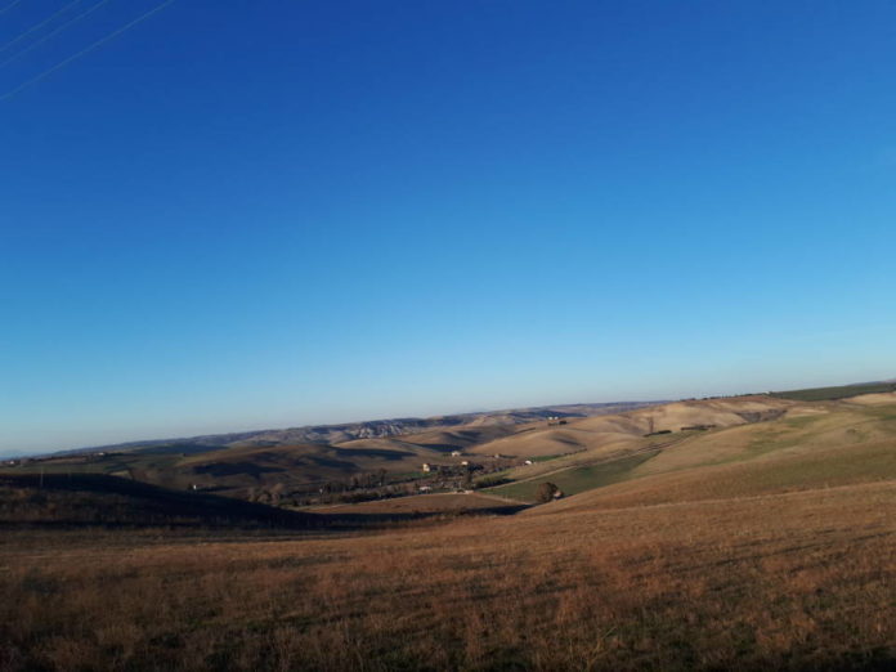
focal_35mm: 27
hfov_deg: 65.3
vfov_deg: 51.4
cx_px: 448
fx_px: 699
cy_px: 336
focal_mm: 3.6
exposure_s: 1/1181
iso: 40
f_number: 1.9
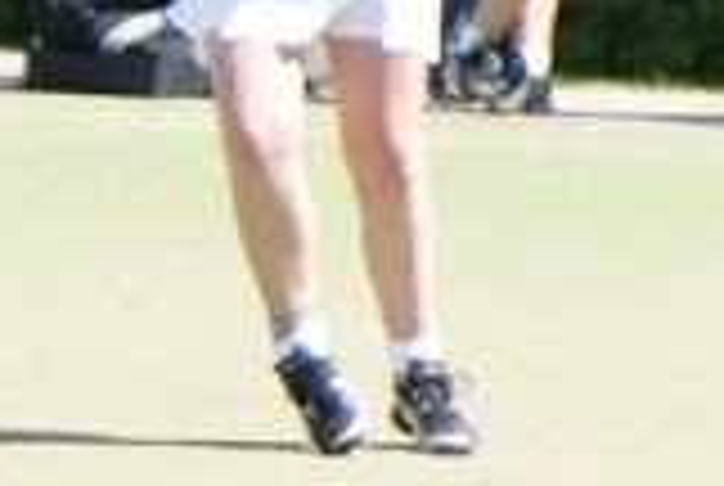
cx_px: 1727
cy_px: -340
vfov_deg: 3.1
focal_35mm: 441
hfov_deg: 4.6
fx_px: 8885
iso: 200
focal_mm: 60
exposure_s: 1/400
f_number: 5.6
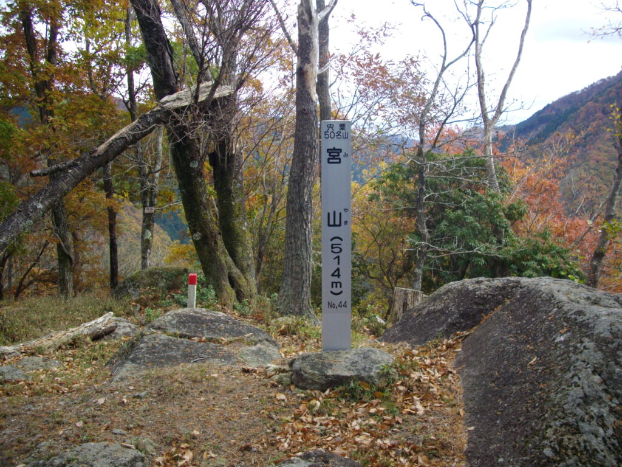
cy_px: 234
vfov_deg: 38.7
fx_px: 665
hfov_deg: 50.1
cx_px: 311
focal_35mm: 37
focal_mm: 6.2
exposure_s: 1/320
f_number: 2.8
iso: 100
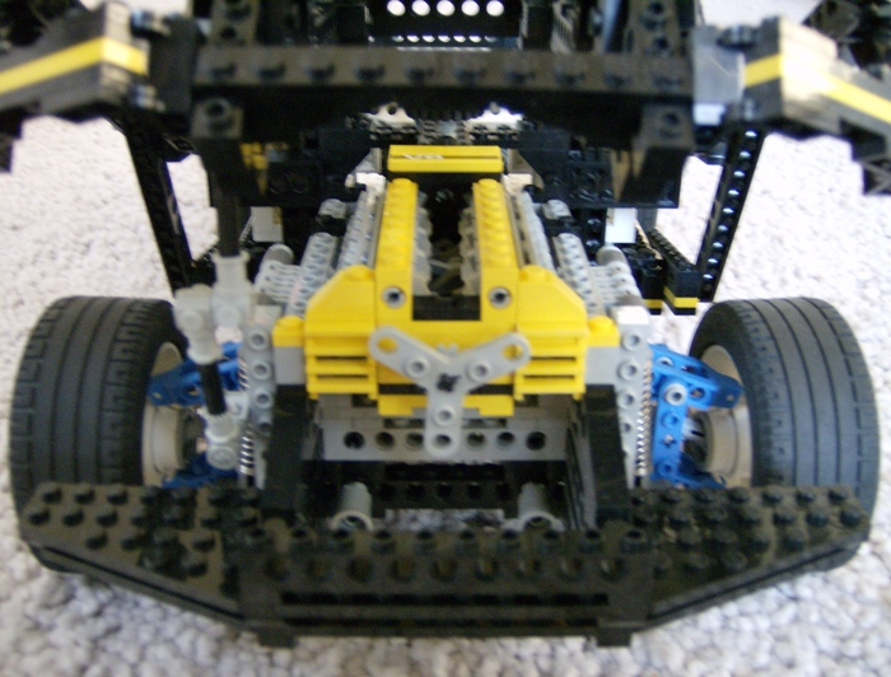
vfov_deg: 40.0
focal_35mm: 36
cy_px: 338
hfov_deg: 51.1
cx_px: 446
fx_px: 931
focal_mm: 6
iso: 200
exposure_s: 1/6.47
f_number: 2.8
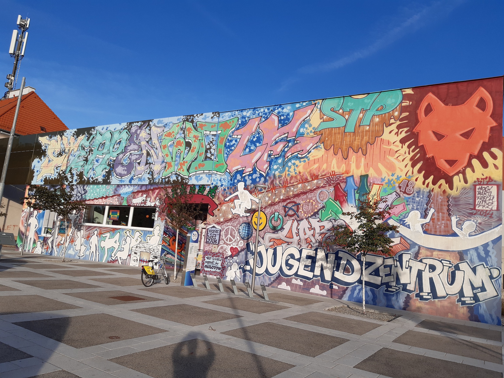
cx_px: 252
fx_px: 379
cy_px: 189
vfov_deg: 53.1
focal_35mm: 26
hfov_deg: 67.3
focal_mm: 3.92
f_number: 1.7
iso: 40
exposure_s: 1/1453
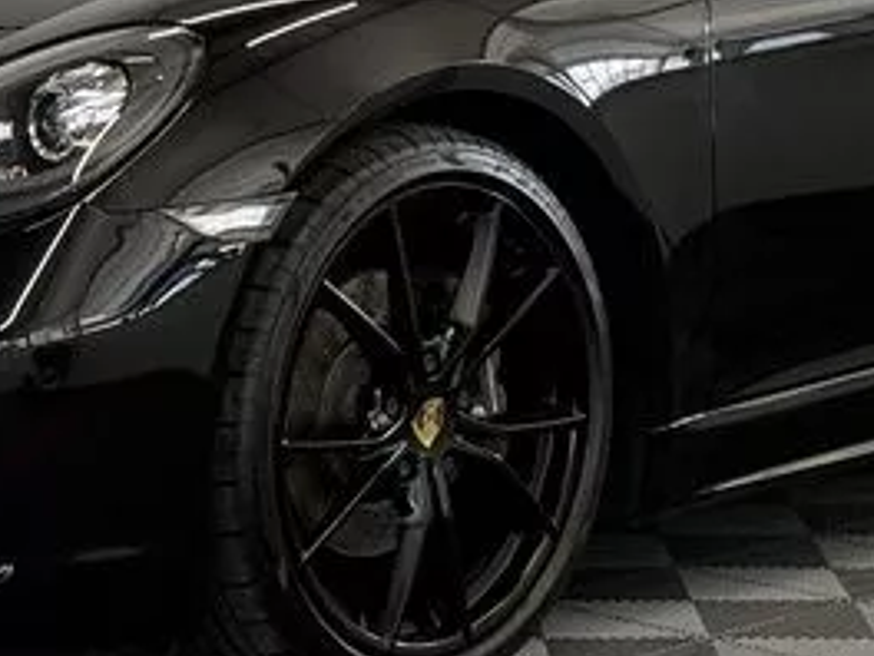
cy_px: -119
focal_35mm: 186
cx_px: 109
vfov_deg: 7.9
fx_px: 4696
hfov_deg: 10.6
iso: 100
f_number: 1.78
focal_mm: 6.76
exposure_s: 1/83
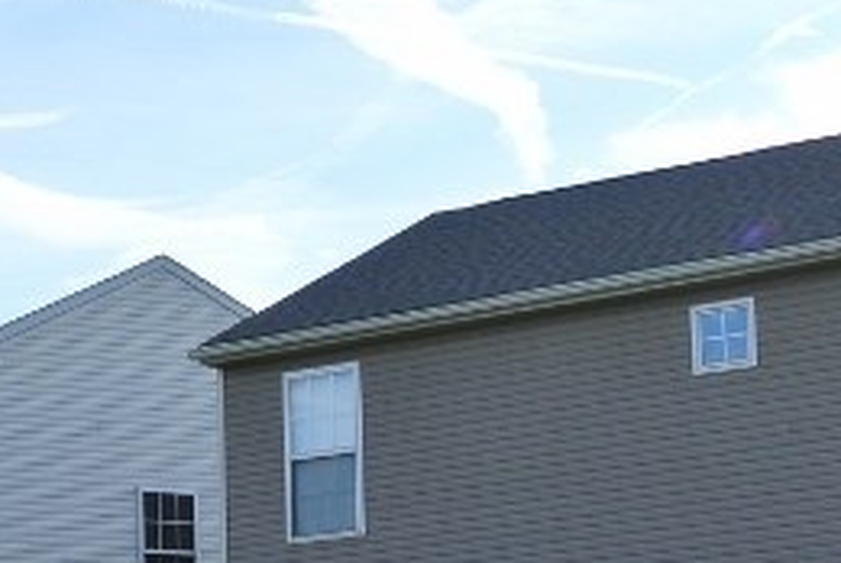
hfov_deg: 16.7
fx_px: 2853
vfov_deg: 11.2
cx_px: 281
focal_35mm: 122
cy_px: 568
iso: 100
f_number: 4.5
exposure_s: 1/500
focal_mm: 11.8
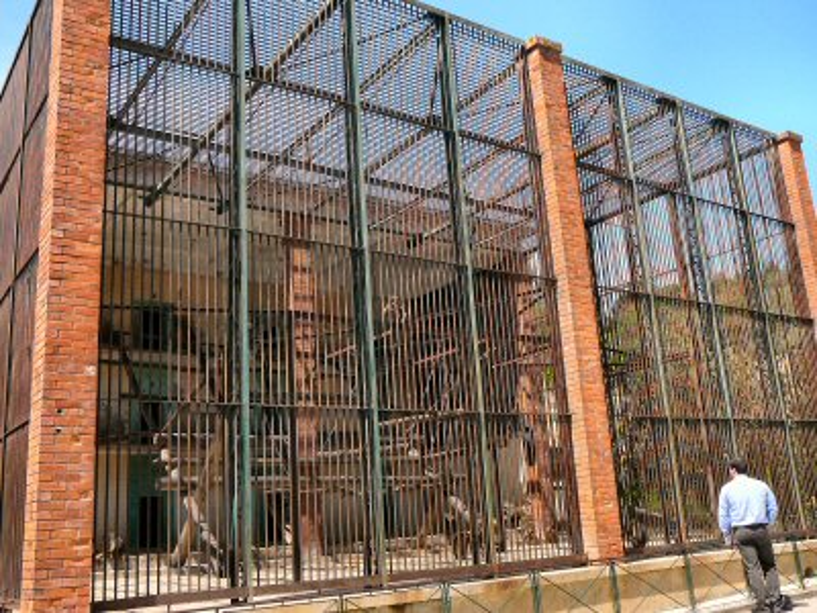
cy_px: 306
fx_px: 826
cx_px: 408
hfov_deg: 52.6
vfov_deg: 40.7
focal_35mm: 35
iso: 100
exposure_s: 1/400
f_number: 5
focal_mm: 5.2
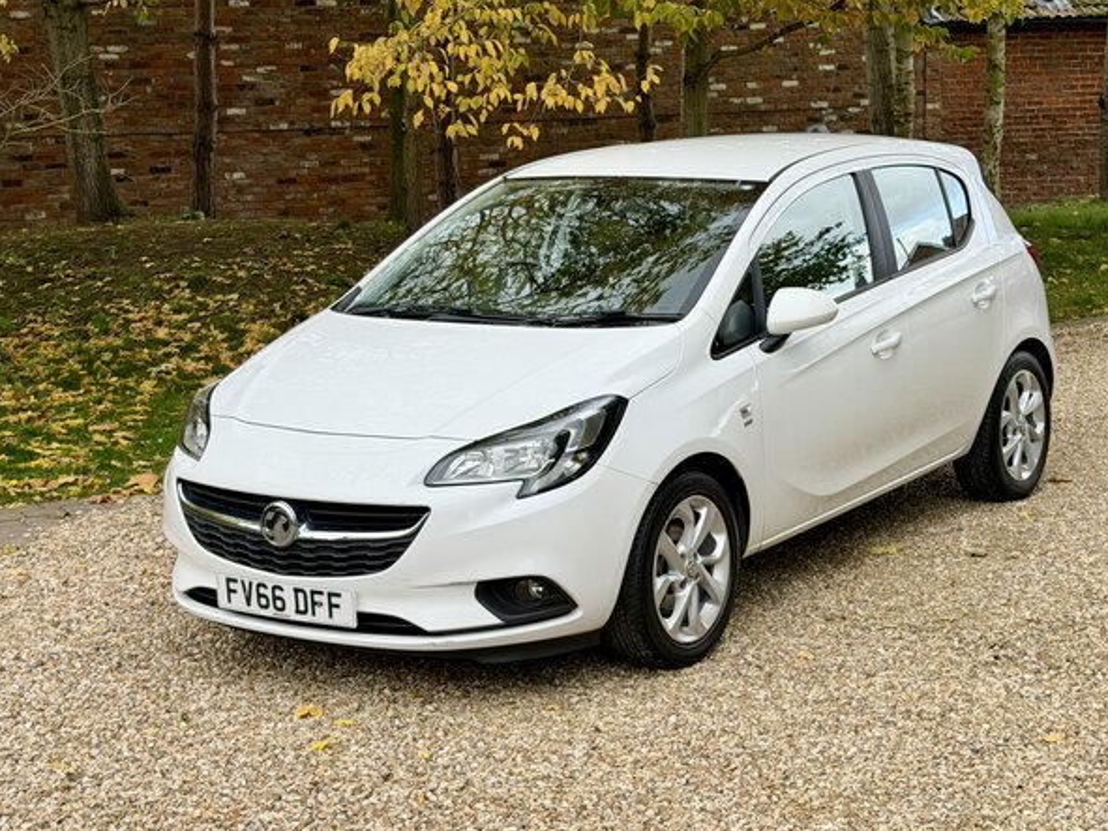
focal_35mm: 65
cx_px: 628
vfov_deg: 22.6
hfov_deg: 29.8
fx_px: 2080
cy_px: 368
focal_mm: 6.76
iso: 64
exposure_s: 1/427
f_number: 1.78
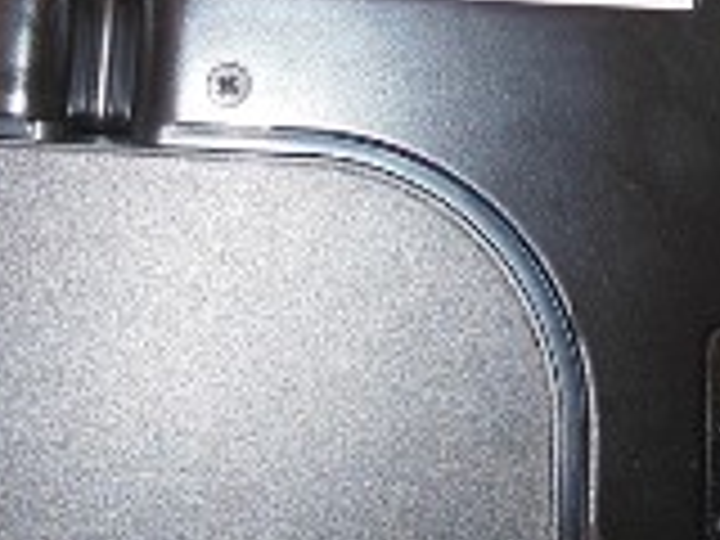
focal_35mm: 70
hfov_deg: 27.8
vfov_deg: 20.4
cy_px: 14
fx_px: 1456
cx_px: 364
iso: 125
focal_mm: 4.5
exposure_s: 1/25
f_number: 3.2
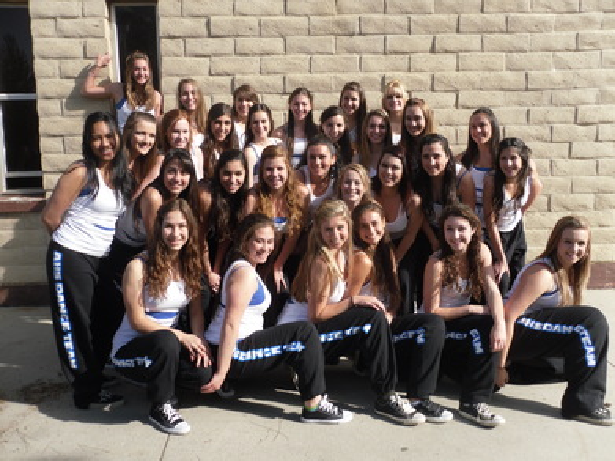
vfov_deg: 32.2
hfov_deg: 42.1
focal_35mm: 45
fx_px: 799
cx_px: 308
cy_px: 230
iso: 80
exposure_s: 1/125
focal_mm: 6.3
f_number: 8.2
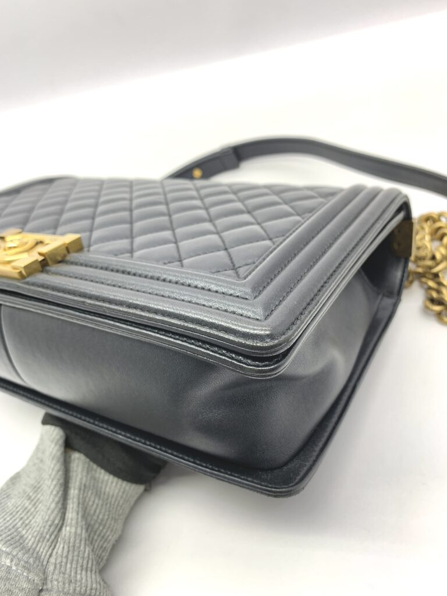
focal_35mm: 26
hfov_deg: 53.1
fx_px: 448
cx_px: 224
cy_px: 298
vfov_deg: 67.3
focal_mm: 4.25
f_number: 1.8
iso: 64
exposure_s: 1/50
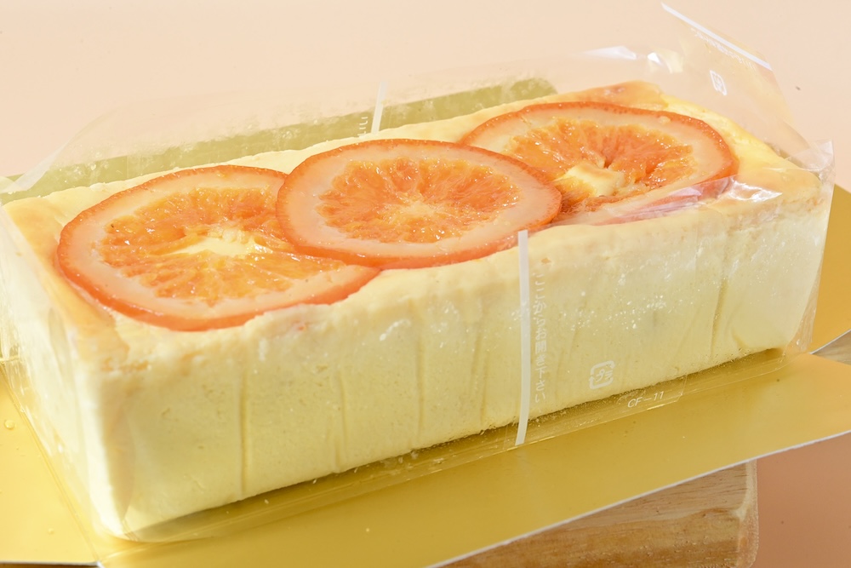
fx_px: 1418
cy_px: 284
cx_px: 426
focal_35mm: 60
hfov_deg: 33.4
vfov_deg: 22.6
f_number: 16
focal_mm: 60
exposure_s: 1/160
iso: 2500
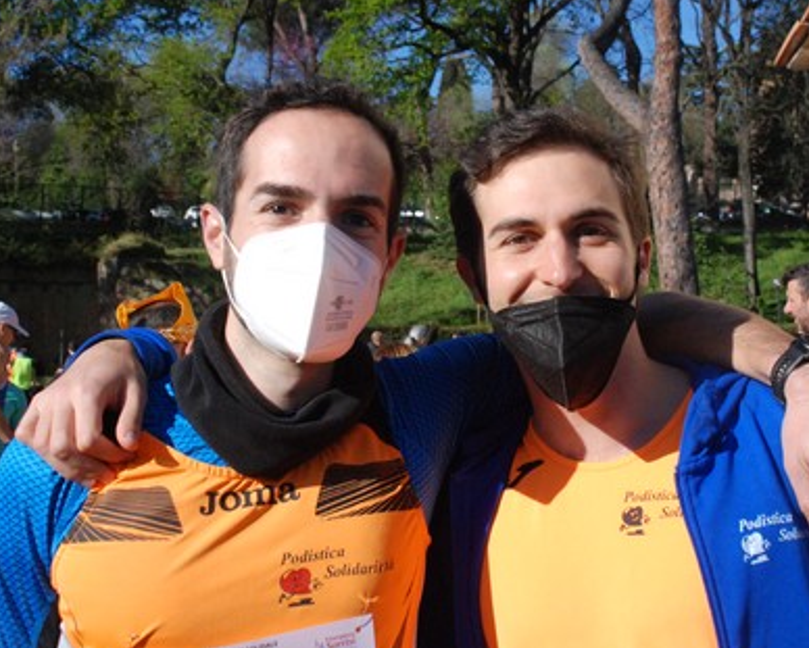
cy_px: 265
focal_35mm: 61
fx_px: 1462
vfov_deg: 25.0
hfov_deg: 30.9
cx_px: 475
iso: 1000
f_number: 8
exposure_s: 1/2000
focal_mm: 28
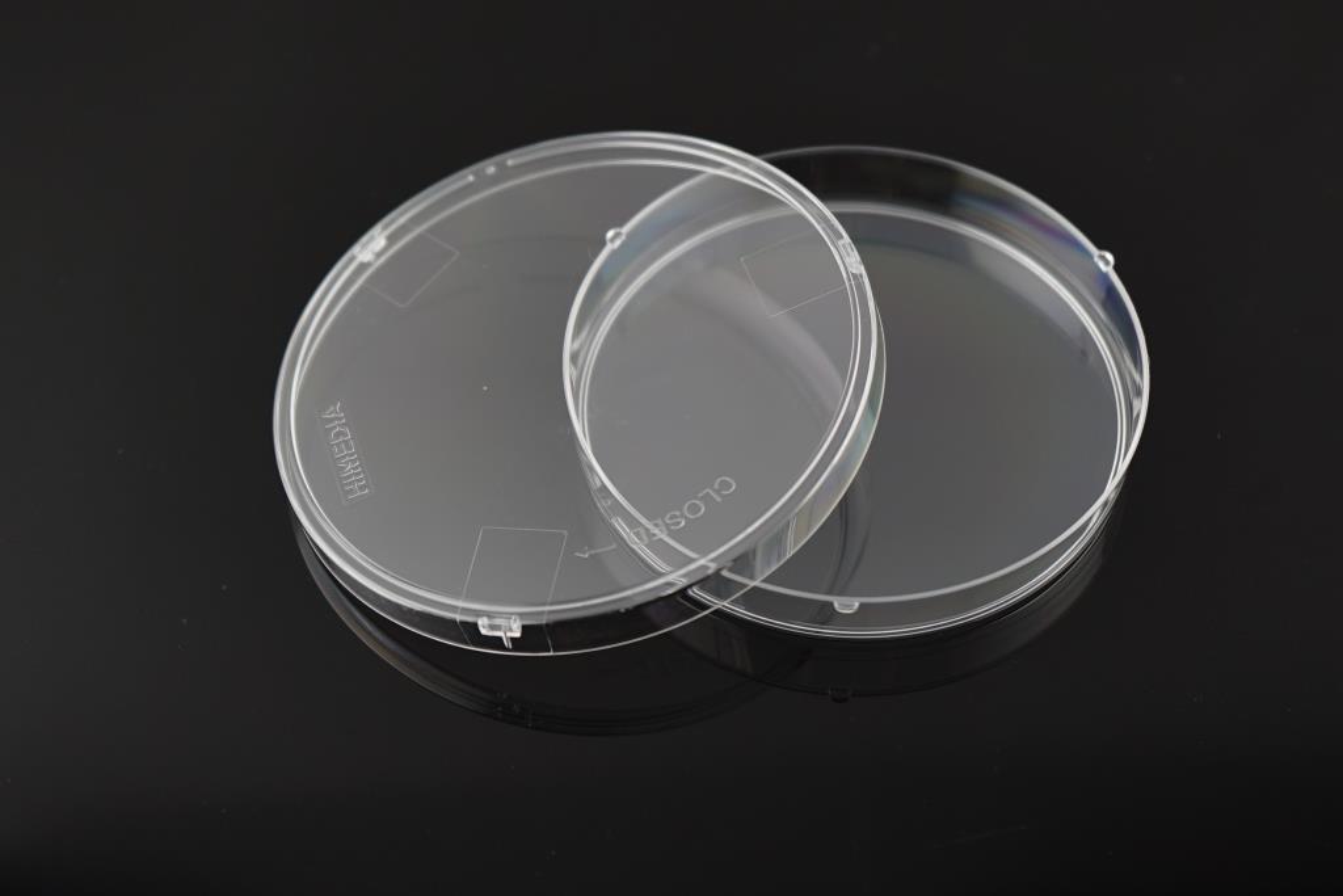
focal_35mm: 60
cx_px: 672
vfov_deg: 22.6
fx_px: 2238
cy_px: 448
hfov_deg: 33.4
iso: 125
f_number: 4
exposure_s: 1/80
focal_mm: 40
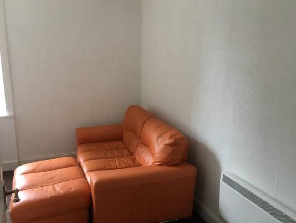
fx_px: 257
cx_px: 148
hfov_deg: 59.9
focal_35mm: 30
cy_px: 108
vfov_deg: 46.8
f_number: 2.2
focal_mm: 4.15
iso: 160
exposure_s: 1/33
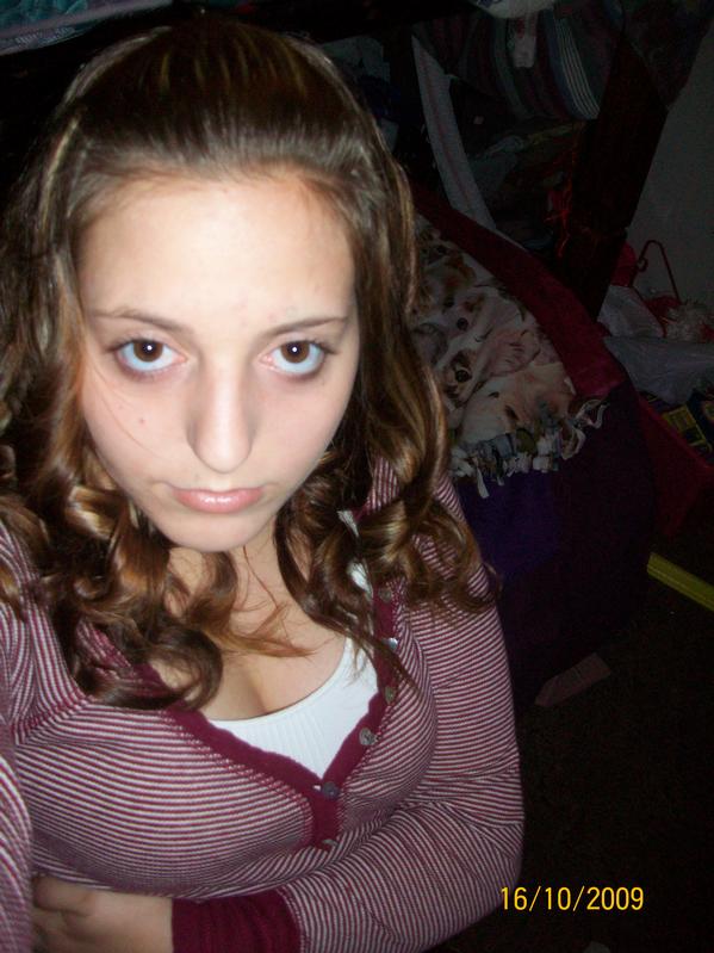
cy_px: 476
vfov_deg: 56.8
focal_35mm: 32
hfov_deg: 44.1
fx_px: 880
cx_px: 357
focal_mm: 5.7
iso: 120
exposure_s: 1/60
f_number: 2.8
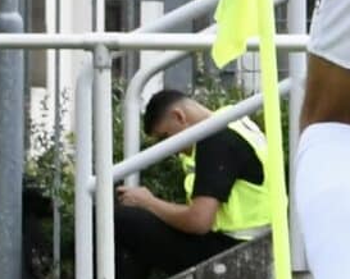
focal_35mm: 916
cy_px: -184
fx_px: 9482
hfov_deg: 2.1
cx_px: 945
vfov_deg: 1.7
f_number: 8
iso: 2000
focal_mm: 130
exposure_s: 1/1600
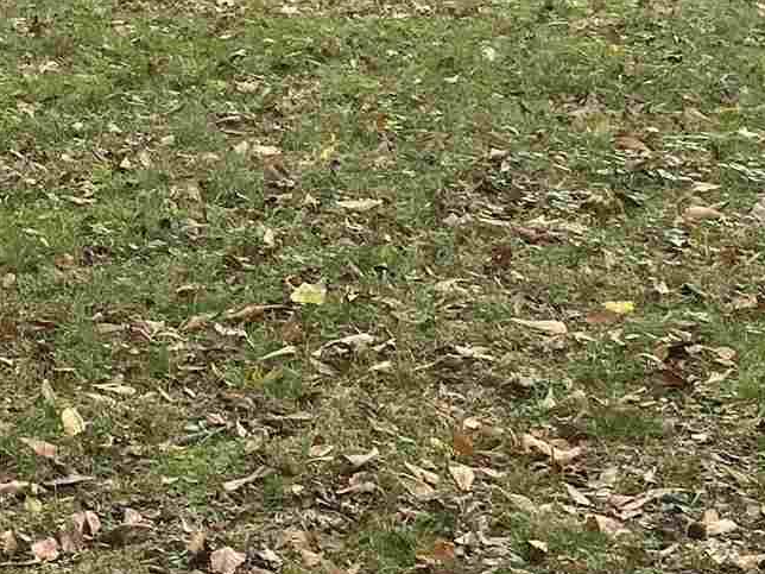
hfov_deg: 15.4
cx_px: -97
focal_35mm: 124
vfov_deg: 11.9
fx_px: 2740
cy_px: 113
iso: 40
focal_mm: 4.25
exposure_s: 1/122
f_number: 1.8
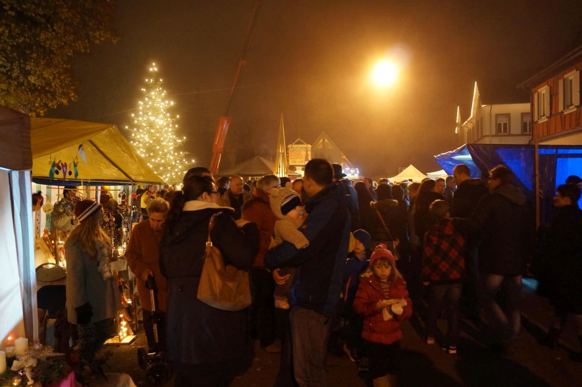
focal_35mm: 33
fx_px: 533
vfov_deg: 39.9
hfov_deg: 57.3
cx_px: 291
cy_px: 194
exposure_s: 1/15
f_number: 4
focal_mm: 22
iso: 3200
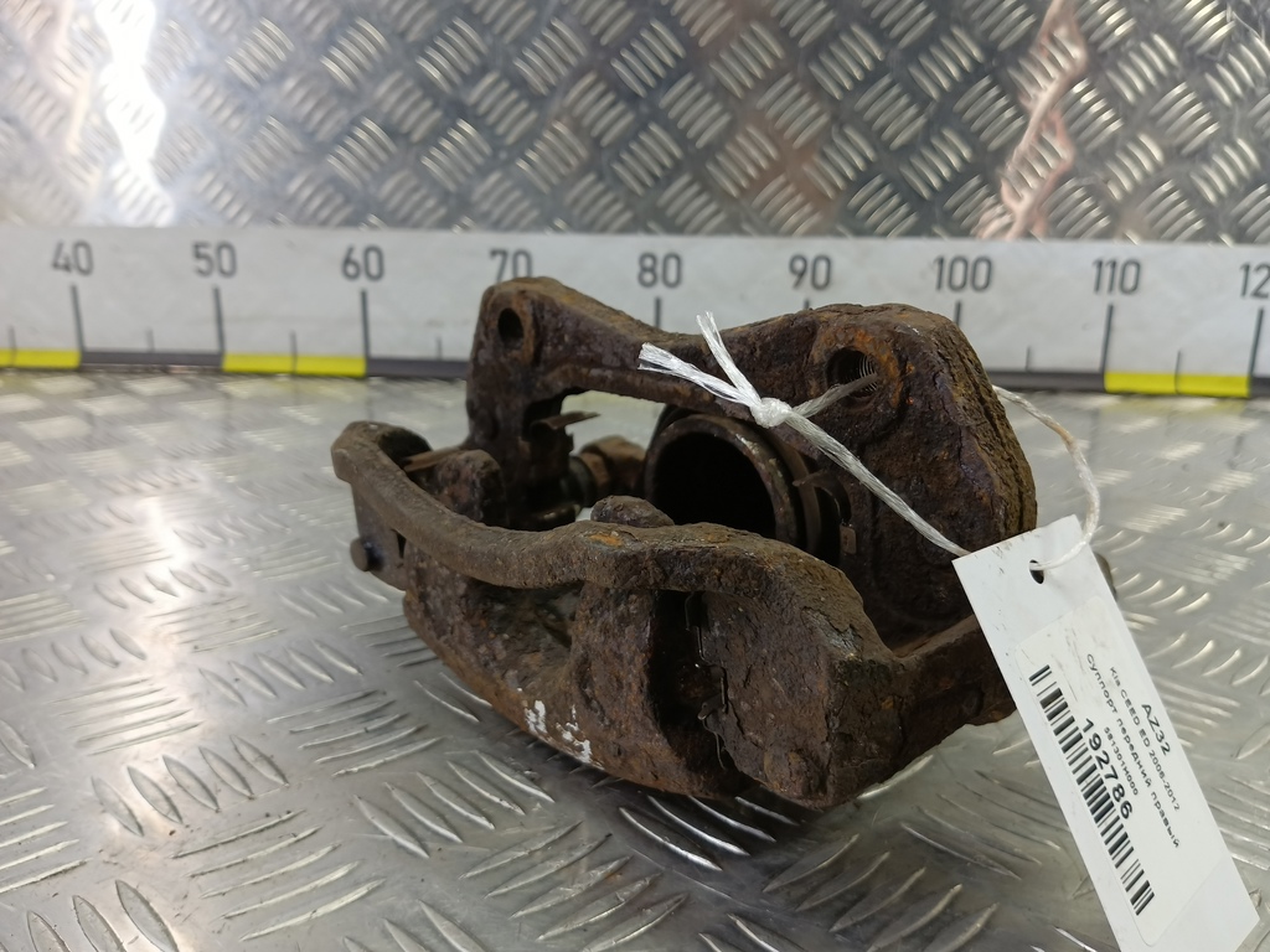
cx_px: 635
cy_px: 476
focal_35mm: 27
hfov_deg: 65.3
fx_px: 991
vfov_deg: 51.4
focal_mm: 4.11
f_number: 1.6
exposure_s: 1/50
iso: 162
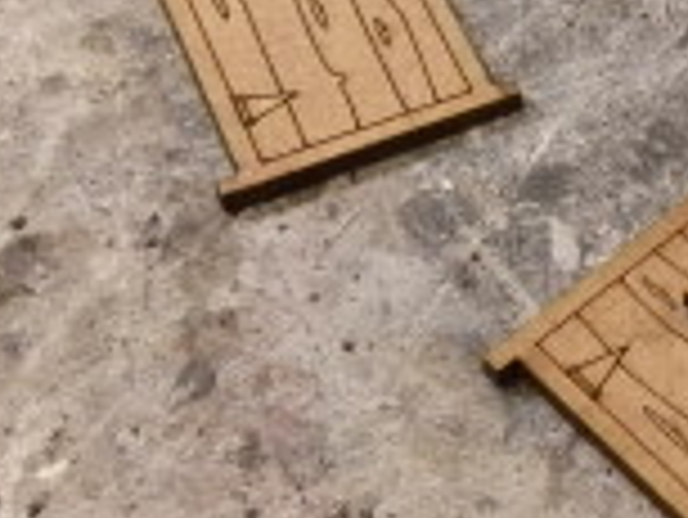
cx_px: 706
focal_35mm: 98
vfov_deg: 15.0
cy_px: 104
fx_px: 1949
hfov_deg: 19.4
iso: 400
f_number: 3.1
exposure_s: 1/160
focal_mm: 5
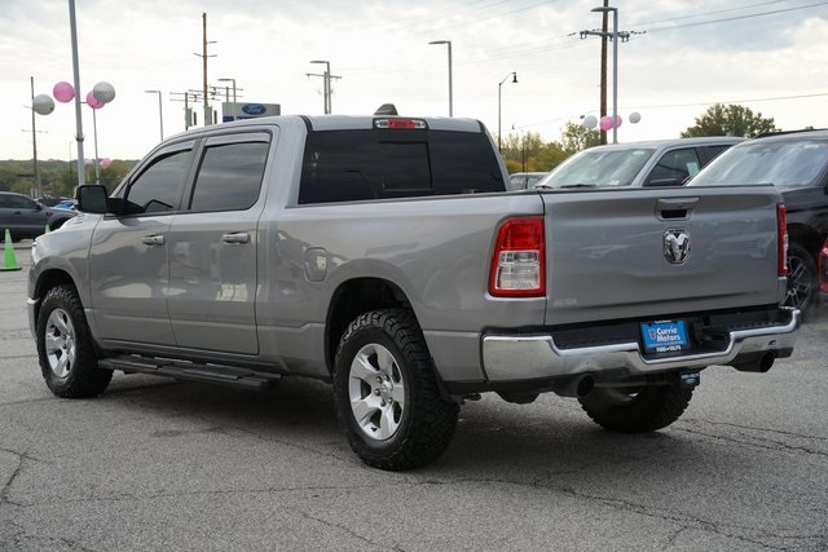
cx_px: 414
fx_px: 1380
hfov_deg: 33.4
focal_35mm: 60
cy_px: 276
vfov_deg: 22.6
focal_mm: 60
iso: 100
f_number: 8
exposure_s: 1/100
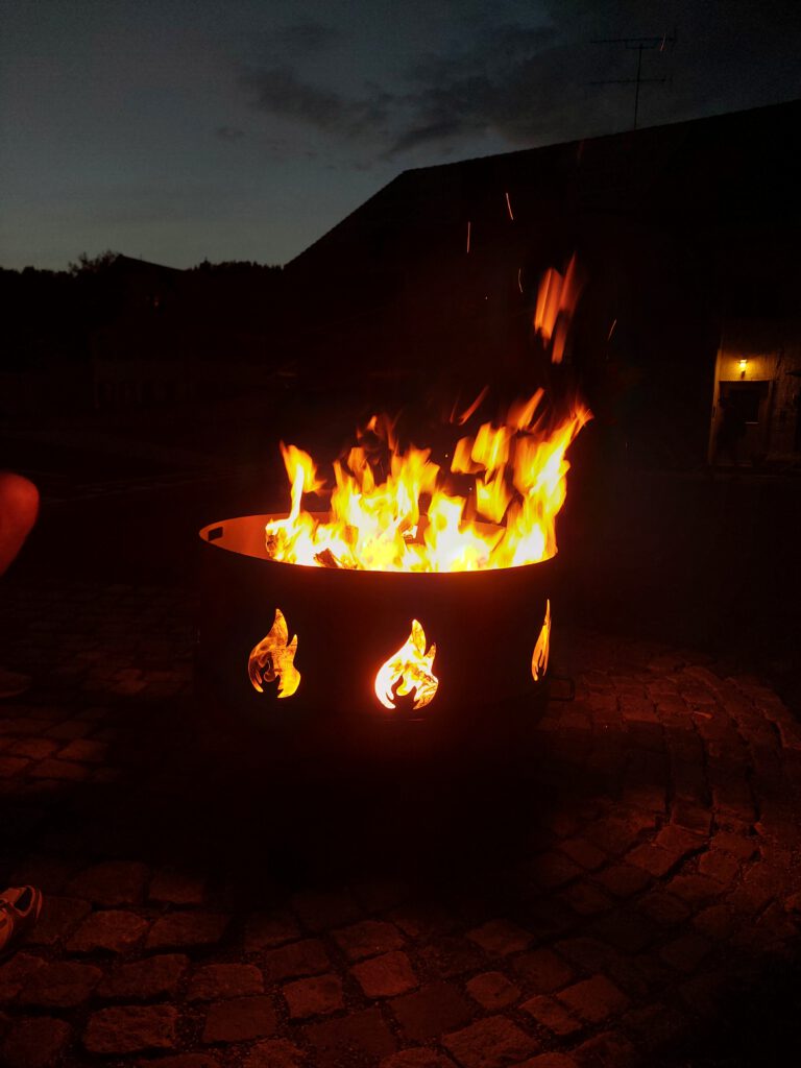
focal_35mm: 24
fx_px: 740
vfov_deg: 71.6
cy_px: 534
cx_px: 400
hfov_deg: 56.8
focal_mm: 5.23
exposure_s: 1/50
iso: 64
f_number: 1.8
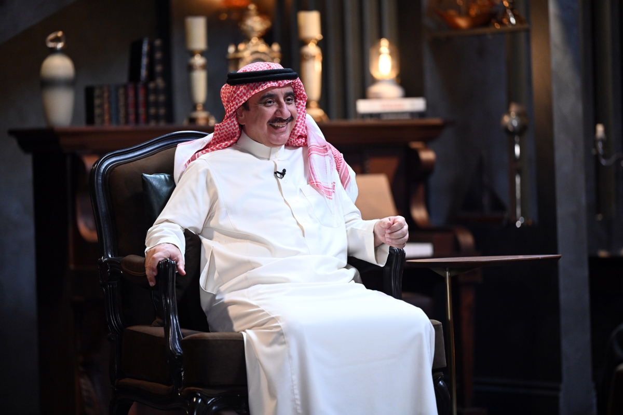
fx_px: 3461
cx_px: 312
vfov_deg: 6.9
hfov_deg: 10.3
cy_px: 208
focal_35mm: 200
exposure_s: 1/80
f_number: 2.8
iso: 2500
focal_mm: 200
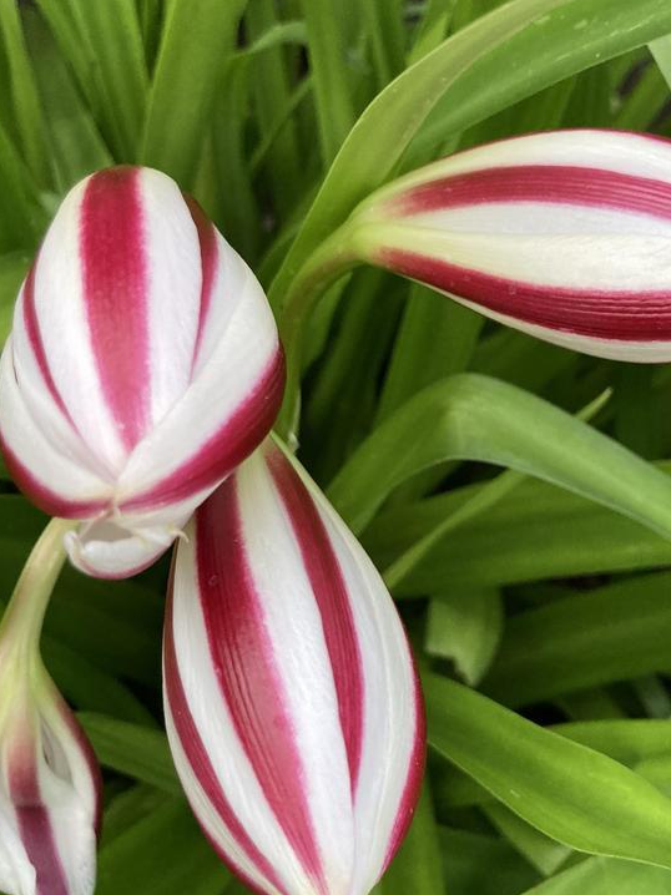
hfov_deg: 36.5
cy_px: 464
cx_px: 442
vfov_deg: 47.9
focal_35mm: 39
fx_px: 1009
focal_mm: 3.99
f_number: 1.8
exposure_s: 1/60
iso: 250
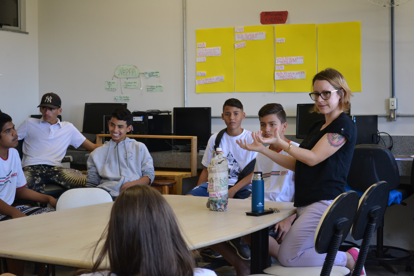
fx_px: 759
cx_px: 207
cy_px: 138
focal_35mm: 66
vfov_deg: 20.6
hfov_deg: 30.5
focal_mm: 44
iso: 800
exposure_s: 1/60
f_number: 5.3
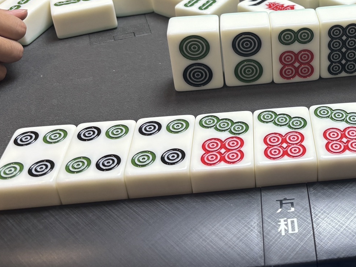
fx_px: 545
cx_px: 319
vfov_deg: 26.8
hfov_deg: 34.2
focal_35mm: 53
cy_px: 38
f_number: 1.6
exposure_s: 1/100
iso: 125
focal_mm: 5.96
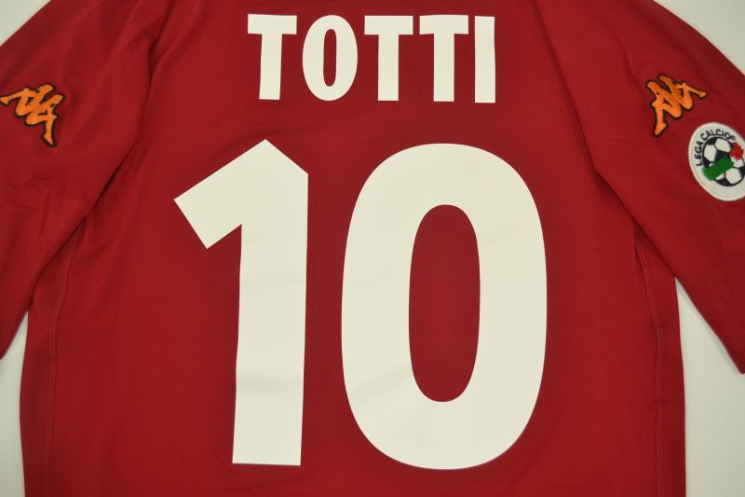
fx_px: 745
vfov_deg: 36.9
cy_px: 248
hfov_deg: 53.1
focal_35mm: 36
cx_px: 372
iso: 200
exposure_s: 1/200
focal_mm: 24
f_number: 4.5
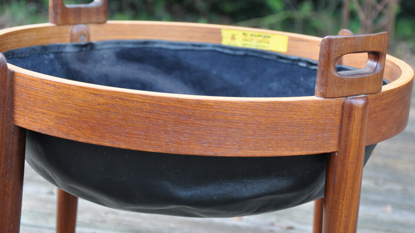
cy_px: 134
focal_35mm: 106
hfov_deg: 20.2
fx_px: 1166
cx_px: 215
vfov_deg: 11.4
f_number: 5
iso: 500
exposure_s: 1/30
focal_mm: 58
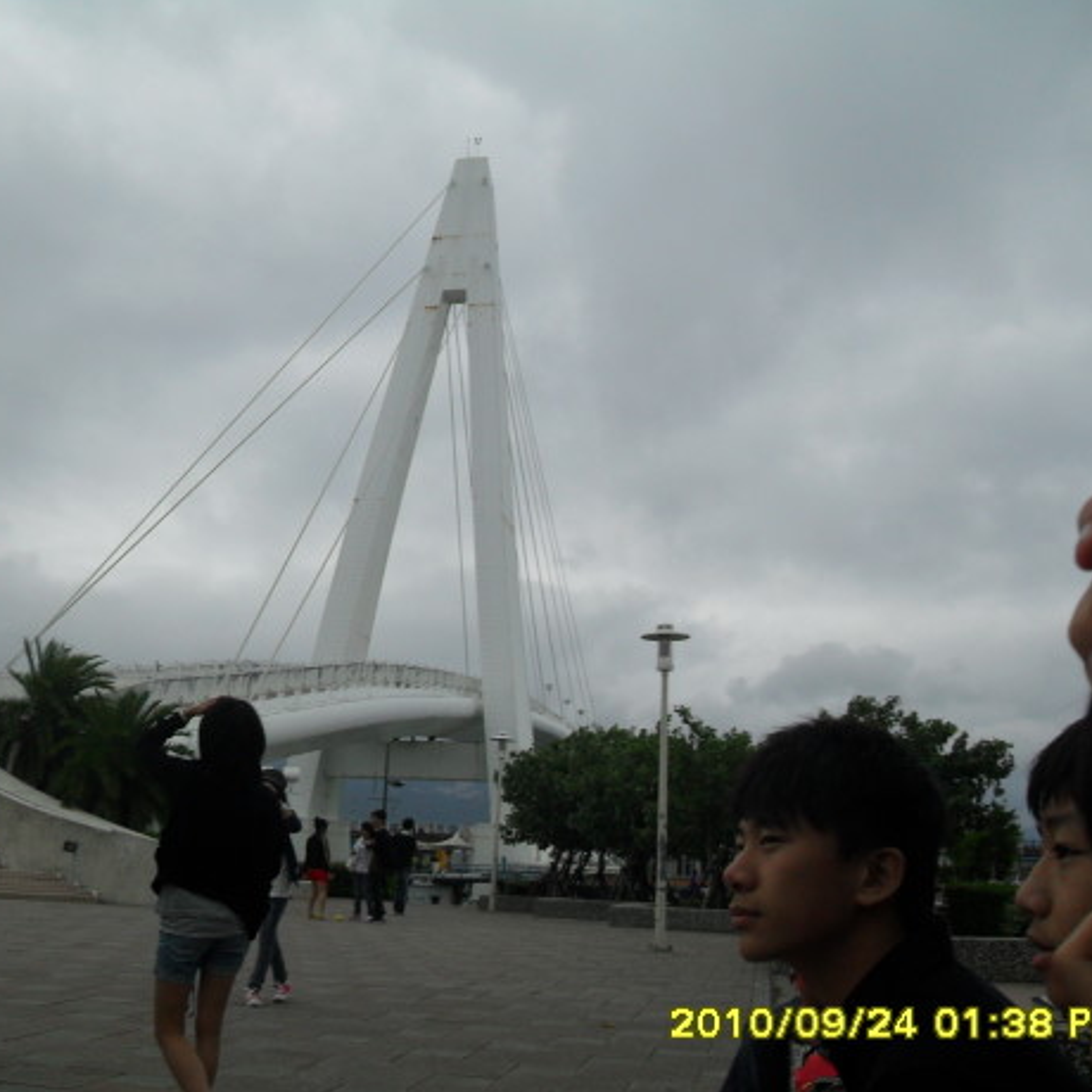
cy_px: 563
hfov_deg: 39.0
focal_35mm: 43
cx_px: 425
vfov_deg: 39.2
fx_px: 1535
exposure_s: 1/125
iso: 100
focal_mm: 6.2
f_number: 8.9
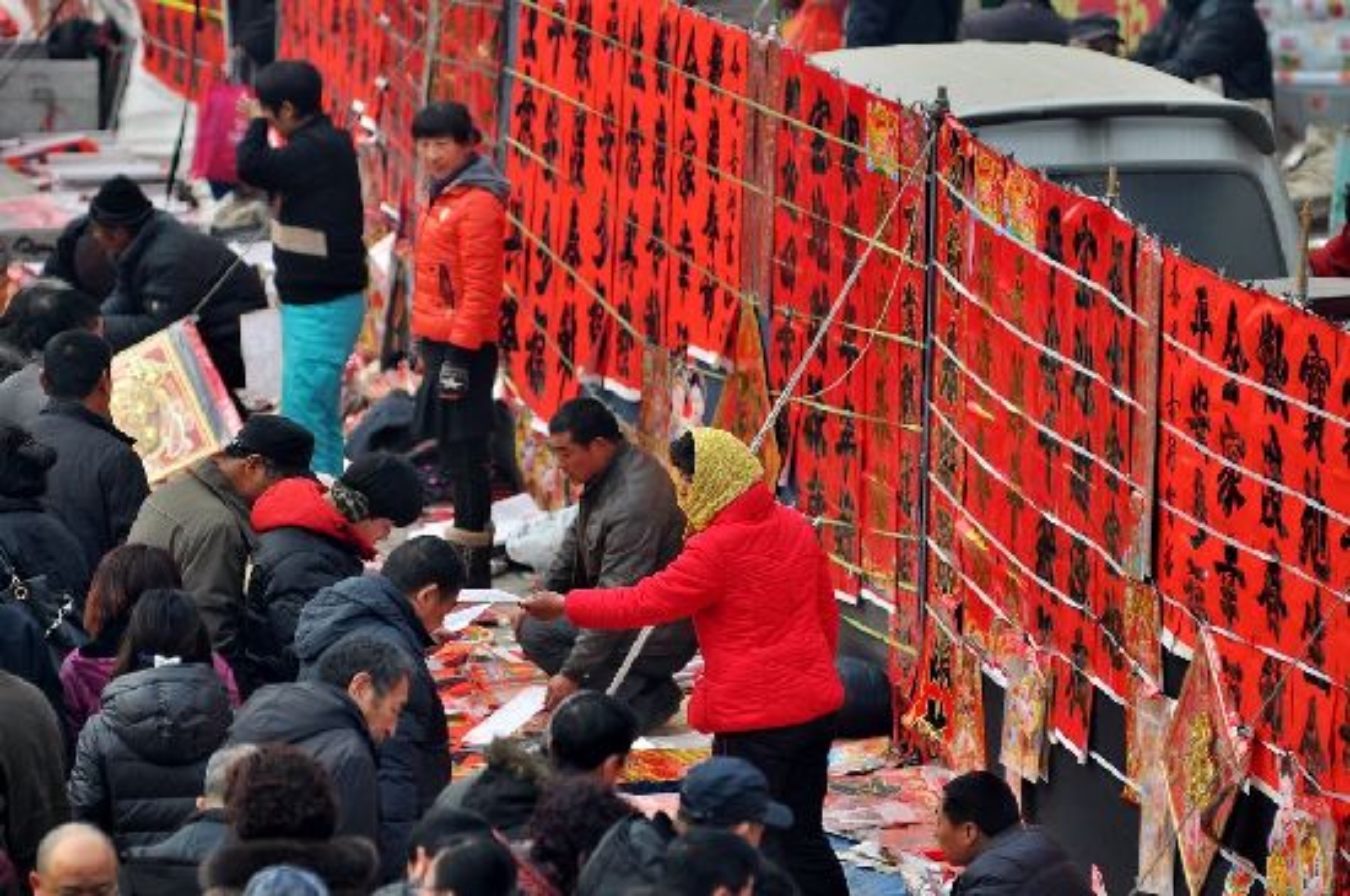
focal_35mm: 300
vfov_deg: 4.6
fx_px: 11233
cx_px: 675
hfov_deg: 6.9
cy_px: 448
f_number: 4.5
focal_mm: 200
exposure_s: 1/1000
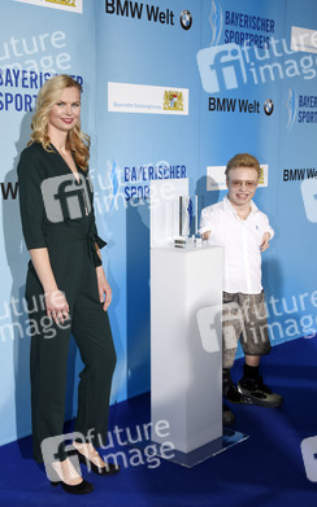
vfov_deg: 40.3
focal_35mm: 50
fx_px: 692
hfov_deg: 25.8
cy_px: 257
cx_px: 146
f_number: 6.3
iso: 640
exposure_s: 1/125
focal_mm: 48
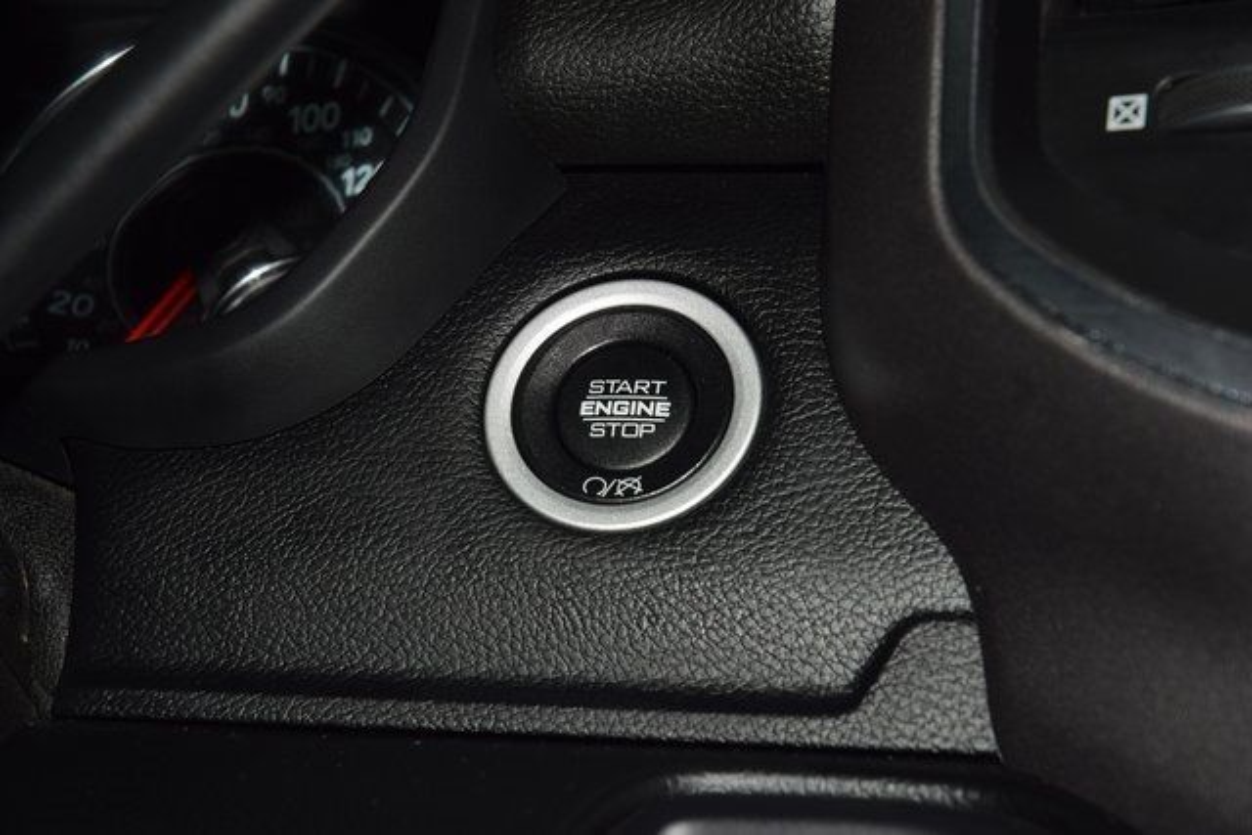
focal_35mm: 105
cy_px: 418
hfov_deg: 19.5
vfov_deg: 13.0
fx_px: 3652
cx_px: 626
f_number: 8
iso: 100
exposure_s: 1/125
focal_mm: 70
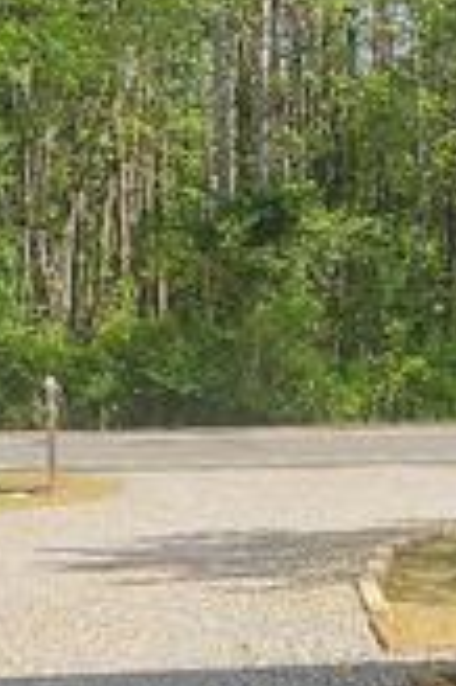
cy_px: 544
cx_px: 134
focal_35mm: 112
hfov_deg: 12.2
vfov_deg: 18.1
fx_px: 2132
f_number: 1.7
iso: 10
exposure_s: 1/441
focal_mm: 6.3
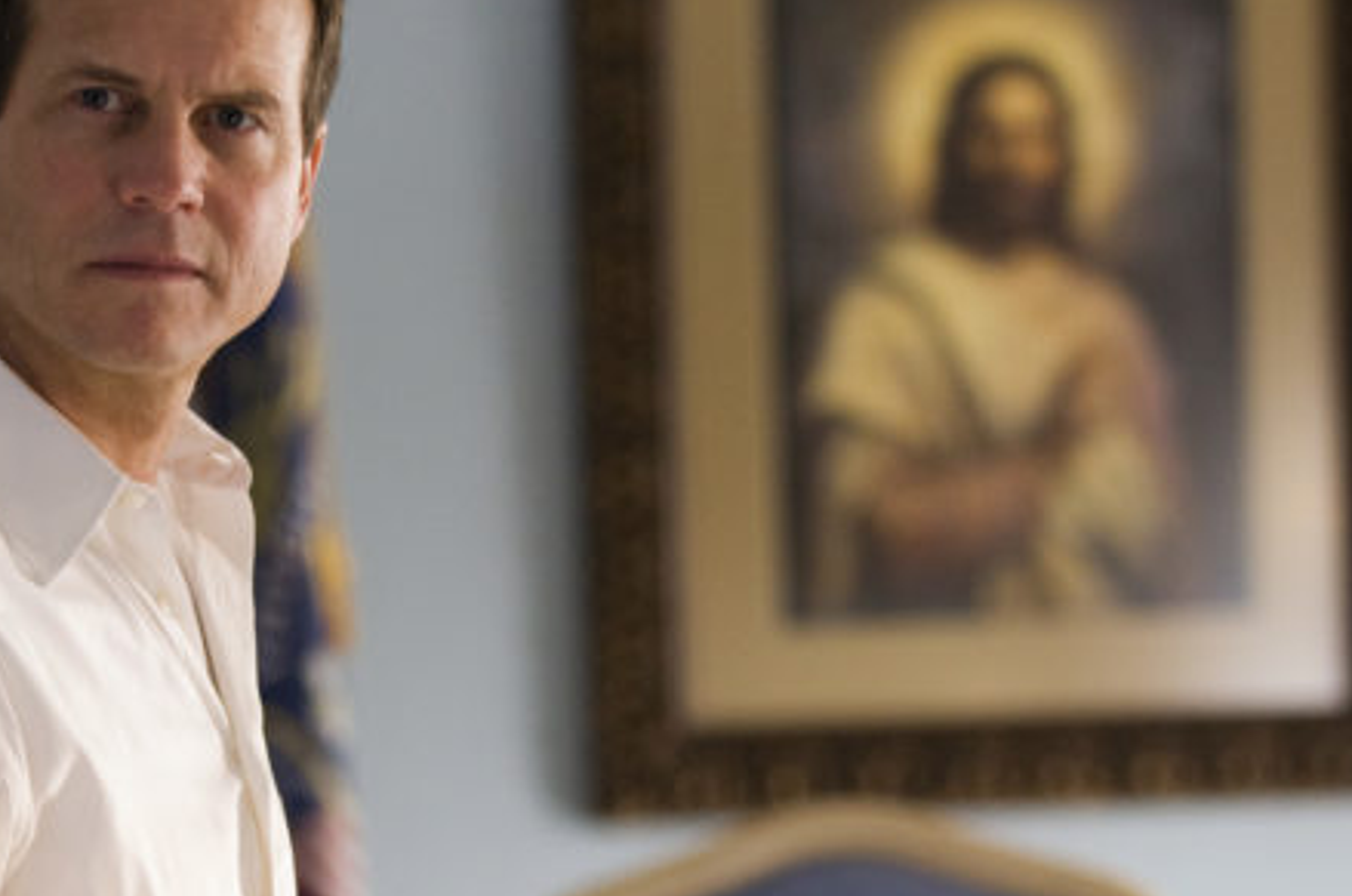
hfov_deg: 6.0
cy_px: 717
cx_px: 256
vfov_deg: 4.0
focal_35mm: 343
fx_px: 12858
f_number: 2.8
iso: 500
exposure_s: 1/125
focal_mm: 98
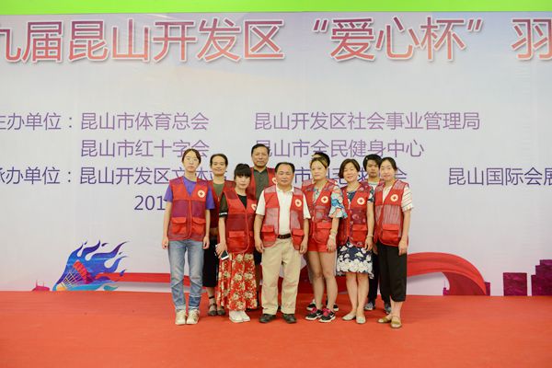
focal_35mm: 31
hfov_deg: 60.3
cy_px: 184
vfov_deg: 42.3
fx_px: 475
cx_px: 276
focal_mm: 31
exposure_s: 1/160
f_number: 3.5
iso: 3200
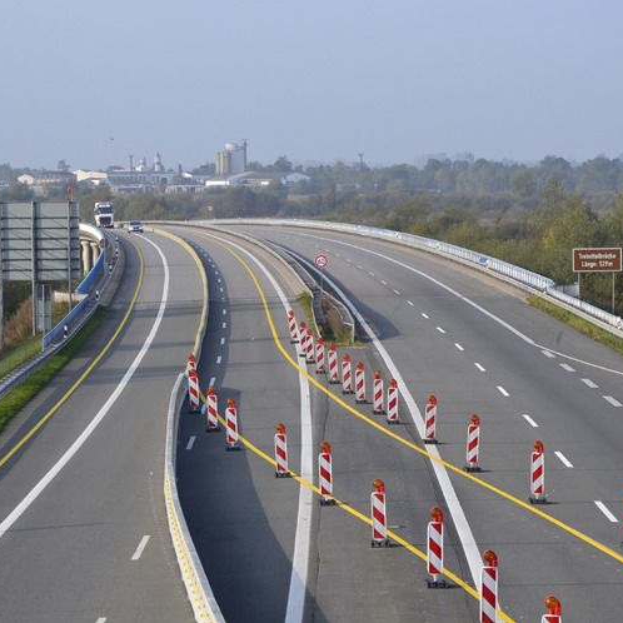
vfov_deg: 8.7
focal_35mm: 202
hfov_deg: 8.7
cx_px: 283
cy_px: 312
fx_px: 4106
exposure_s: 1/320
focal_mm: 105
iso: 400
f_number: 10
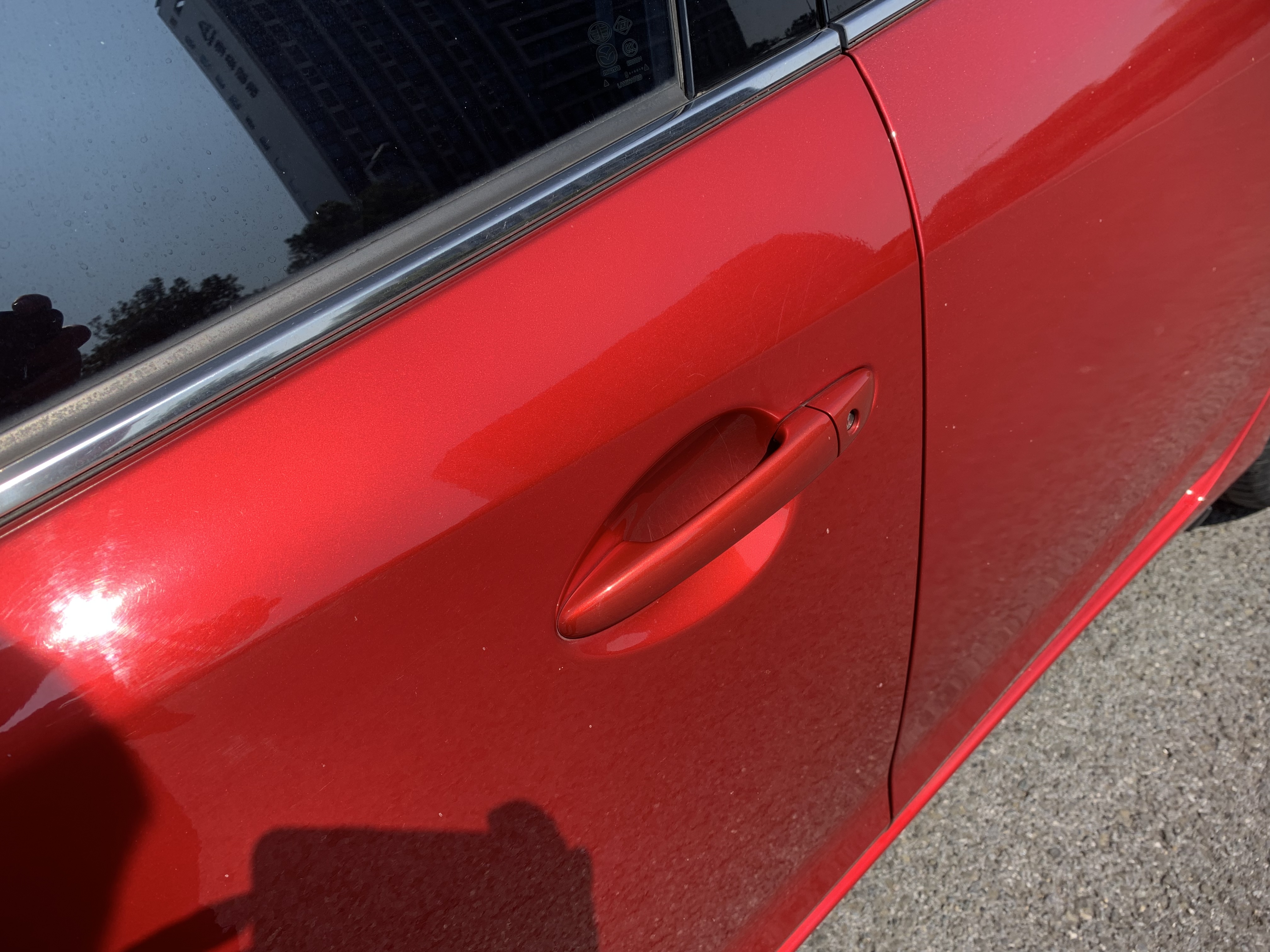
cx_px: 635
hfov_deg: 67.3
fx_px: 954
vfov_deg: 53.1
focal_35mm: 26
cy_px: 476
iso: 25
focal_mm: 4.25
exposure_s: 1/972
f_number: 1.8
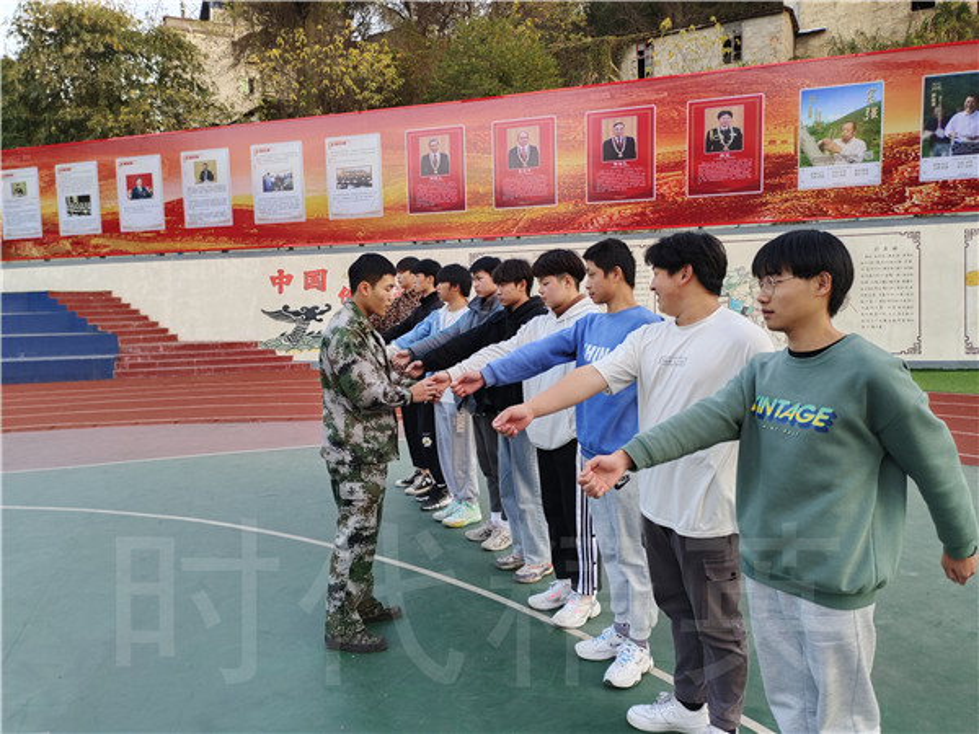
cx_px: 490
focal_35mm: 25
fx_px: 707
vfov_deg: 54.9
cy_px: 367
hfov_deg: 69.4
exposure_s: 1/100
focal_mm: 5.42
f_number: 1.89
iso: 141
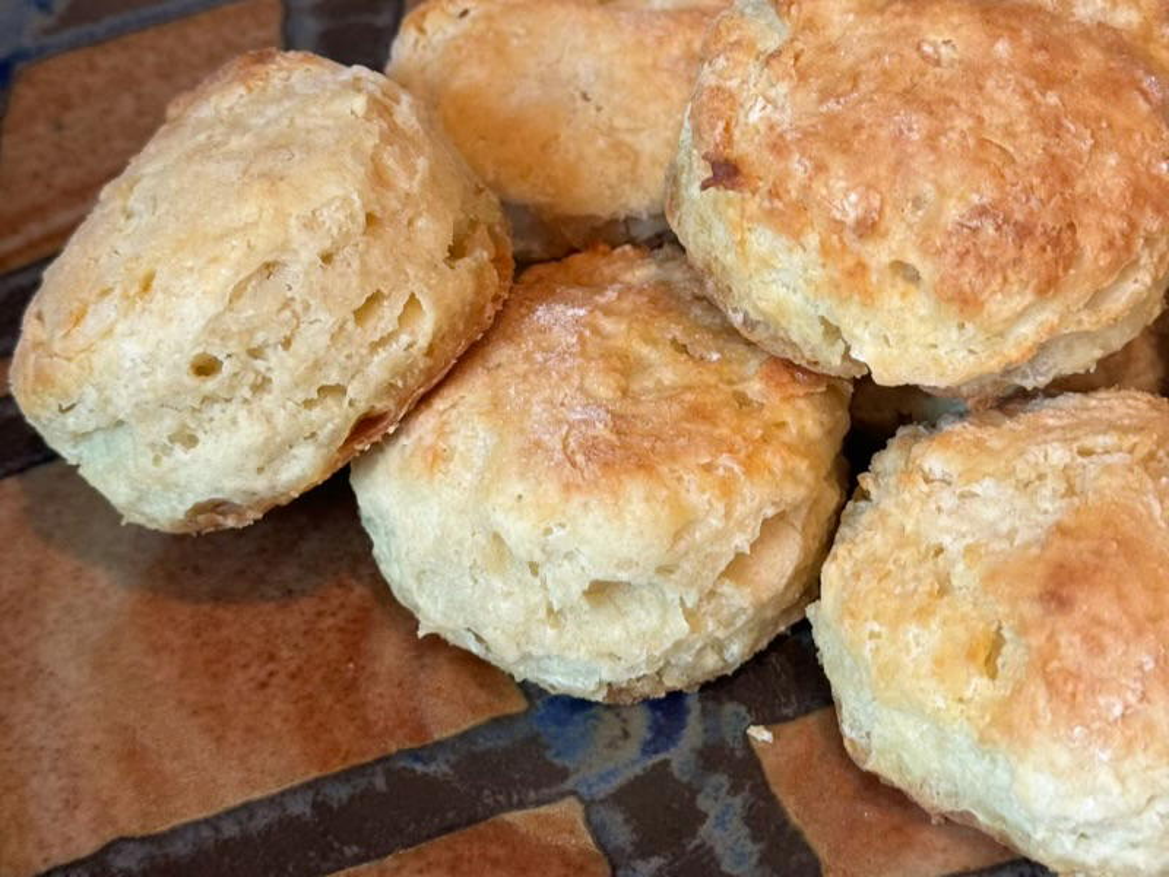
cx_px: 584
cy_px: 438
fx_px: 1621
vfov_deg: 30.3
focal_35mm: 48
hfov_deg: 39.7
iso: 250
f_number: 1.78
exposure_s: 1/60
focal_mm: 6.86
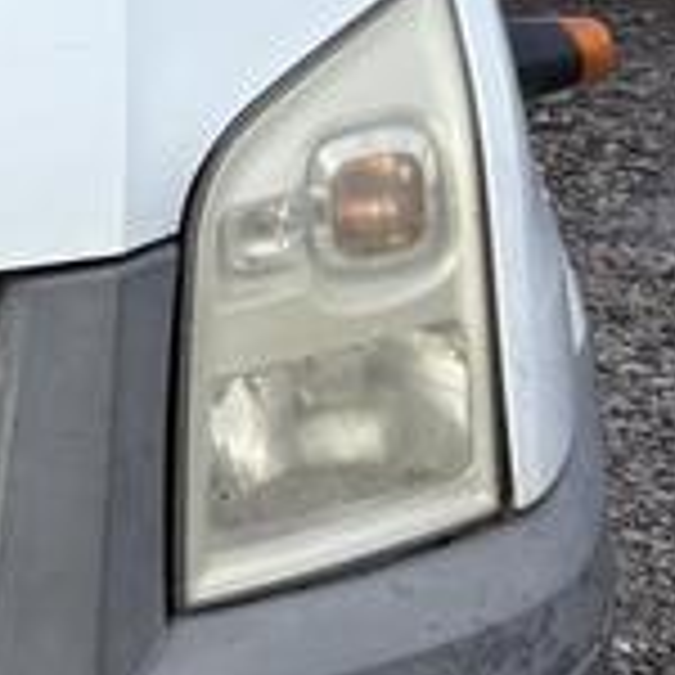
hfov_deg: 12.3
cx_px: -234
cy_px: 176
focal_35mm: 137
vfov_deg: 12.7
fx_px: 3022
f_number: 1.6
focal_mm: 5.96
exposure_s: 1/1311
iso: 50
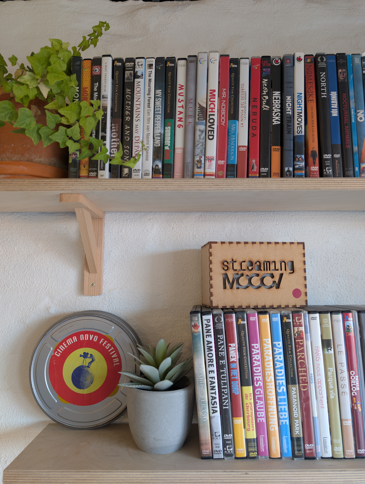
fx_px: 337
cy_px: 242
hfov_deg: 56.9
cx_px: 182
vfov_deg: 71.5
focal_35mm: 24
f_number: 1.68
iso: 46
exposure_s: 1/33.3
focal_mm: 6.9
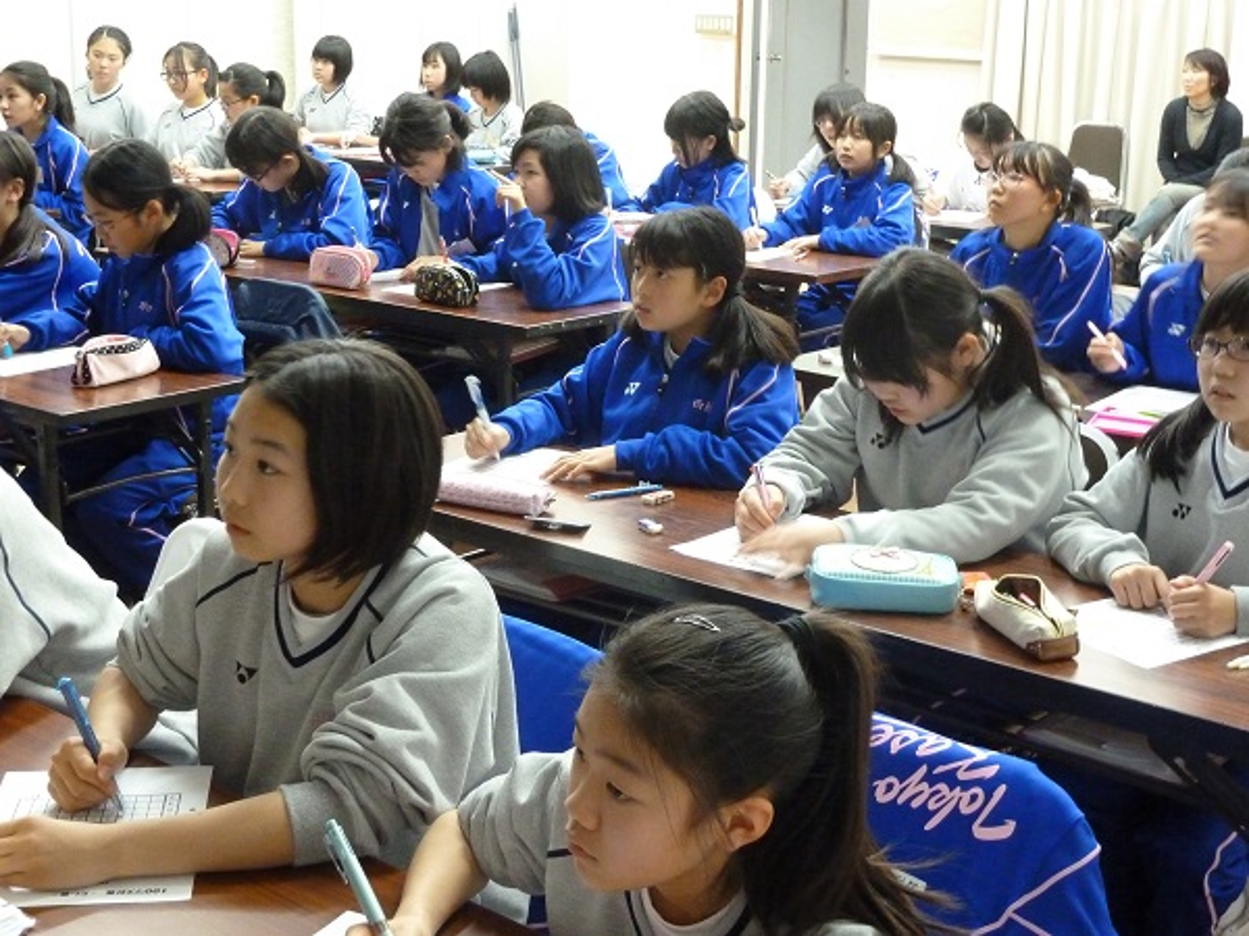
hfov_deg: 36.8
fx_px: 1876
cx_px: 624
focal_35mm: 52
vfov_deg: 28.0
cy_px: 468
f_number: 3.8
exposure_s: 1/13
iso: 800
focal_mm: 8.5
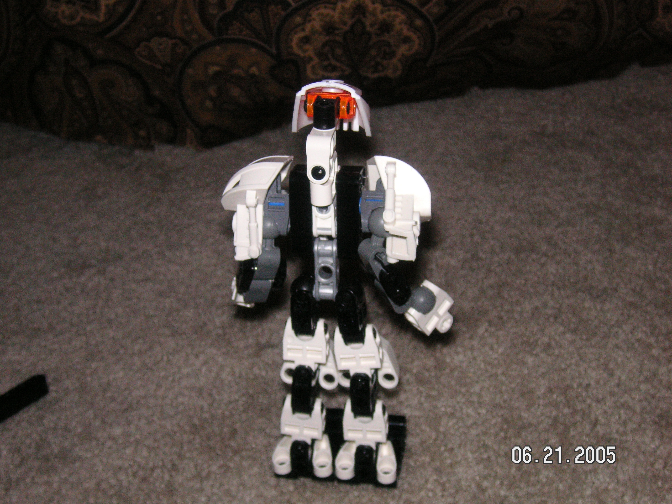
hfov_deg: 40.4
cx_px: 336
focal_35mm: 47
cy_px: 252
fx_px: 912
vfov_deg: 30.9
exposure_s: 1/45
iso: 160
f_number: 8
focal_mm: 7.8
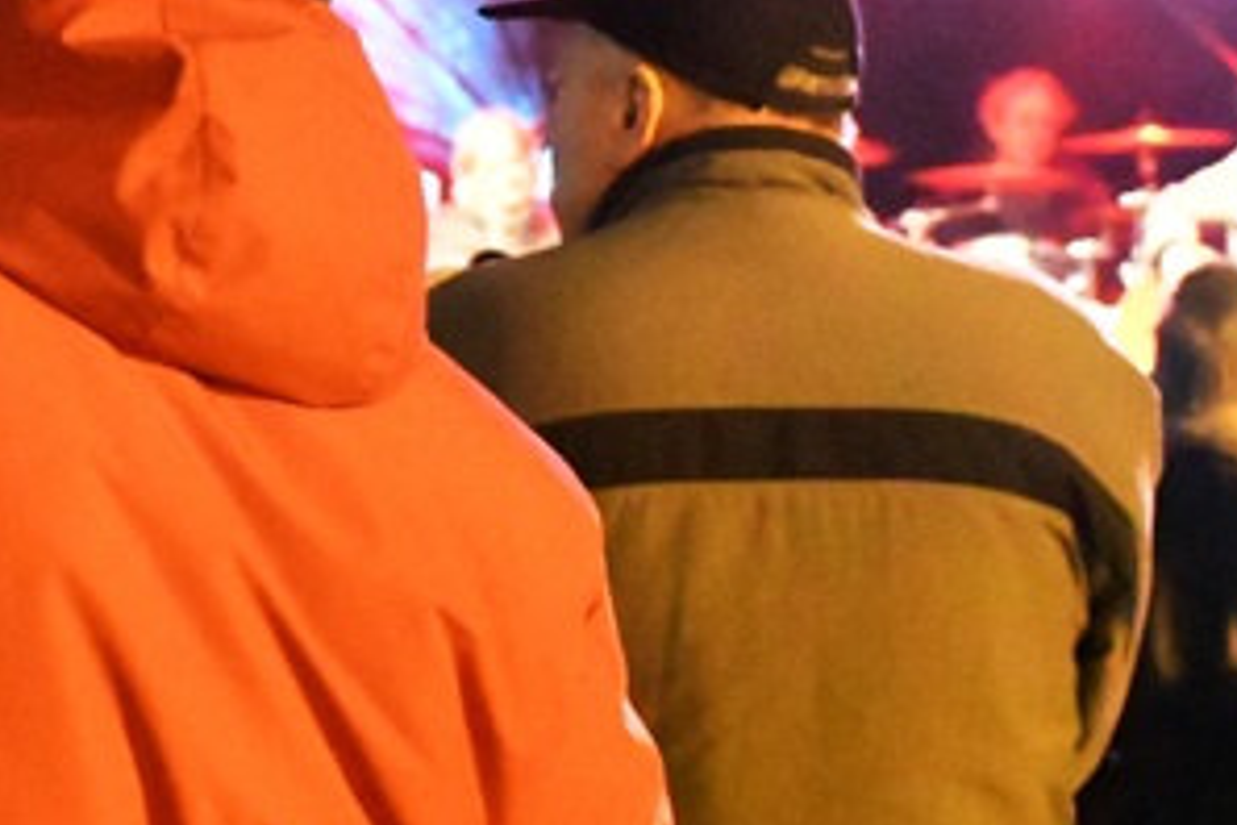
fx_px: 5910
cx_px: -21
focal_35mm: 172
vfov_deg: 8.0
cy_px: 585
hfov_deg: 11.8
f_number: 4.2
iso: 36000
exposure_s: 1/50
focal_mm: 34
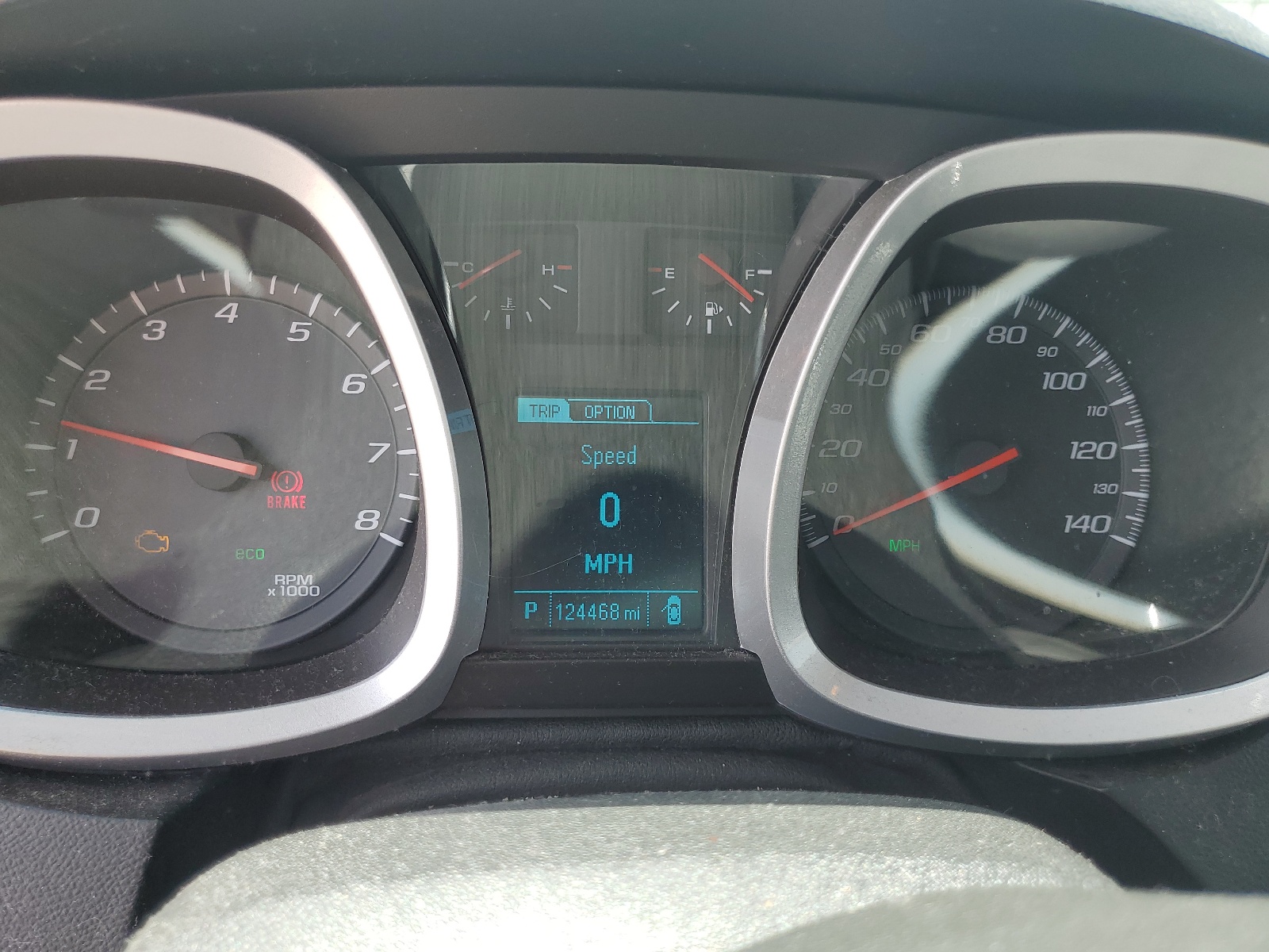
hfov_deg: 67.3
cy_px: 476
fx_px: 953
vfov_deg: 53.1
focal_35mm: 26
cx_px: 634
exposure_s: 1/455
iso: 50
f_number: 1.5
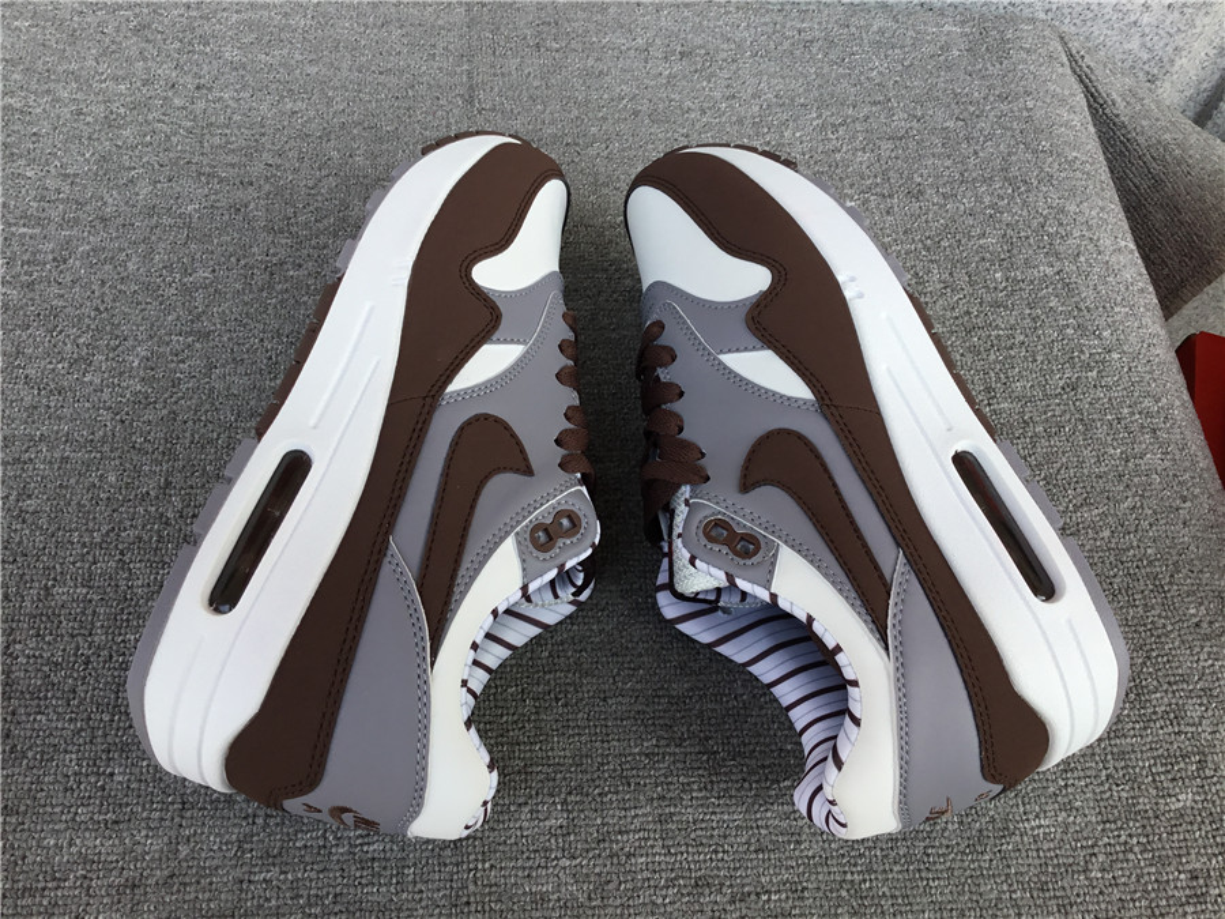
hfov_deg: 58.4
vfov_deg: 45.4
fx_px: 1097
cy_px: 460
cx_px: 612
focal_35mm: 31
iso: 25
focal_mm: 3.3
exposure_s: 1/299
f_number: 2.4
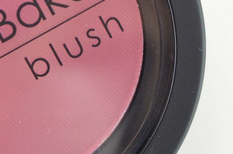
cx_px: 13
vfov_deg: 11.1
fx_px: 794
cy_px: 47
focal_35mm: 123
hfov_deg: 16.4
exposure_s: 1/125
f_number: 5.6
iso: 800
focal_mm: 26
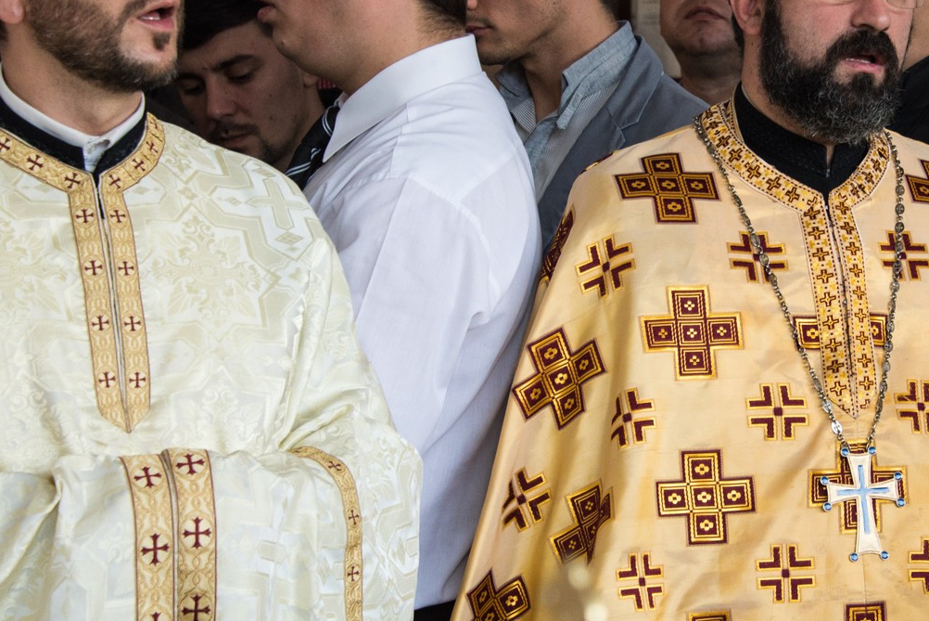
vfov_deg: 9.2
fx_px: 3846
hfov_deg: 13.7
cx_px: 727
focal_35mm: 149
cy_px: 270
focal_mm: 78
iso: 1600
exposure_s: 1/50
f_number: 5
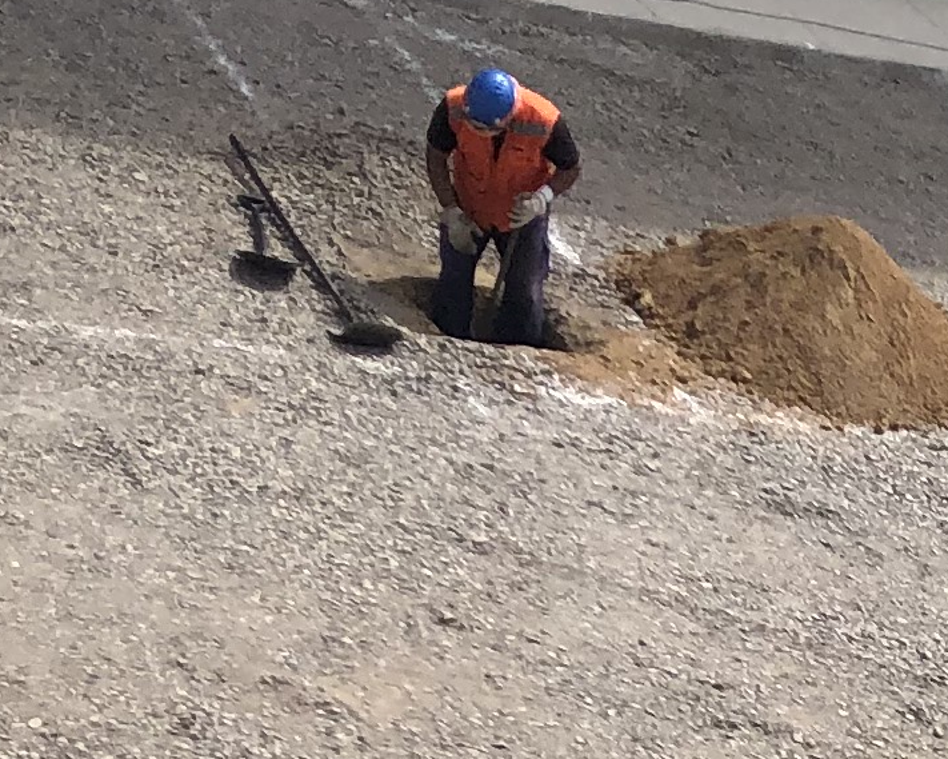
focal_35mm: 155
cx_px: 1500
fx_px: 4349
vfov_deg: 9.3
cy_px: 1593
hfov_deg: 11.8
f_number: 1.8
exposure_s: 1/2114
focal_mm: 4
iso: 20
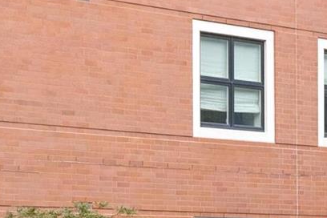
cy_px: 294
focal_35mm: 141
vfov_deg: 9.5
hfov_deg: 14.5
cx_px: 60
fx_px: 1281
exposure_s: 1/160
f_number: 8
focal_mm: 18
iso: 400
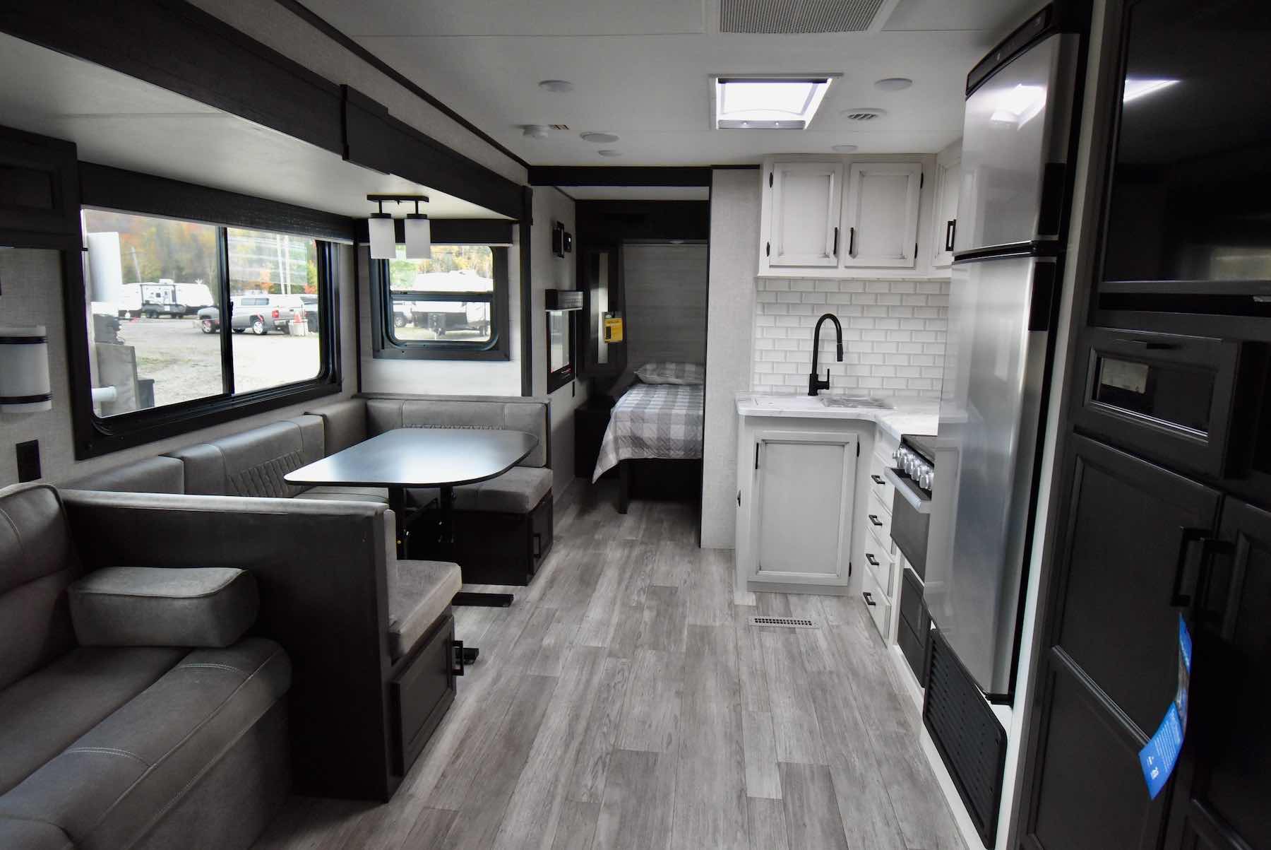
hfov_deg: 81.2
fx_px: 742
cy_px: 425
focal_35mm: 21
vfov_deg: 59.6
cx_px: 636
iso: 1800
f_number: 5
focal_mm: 14
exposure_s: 1/60
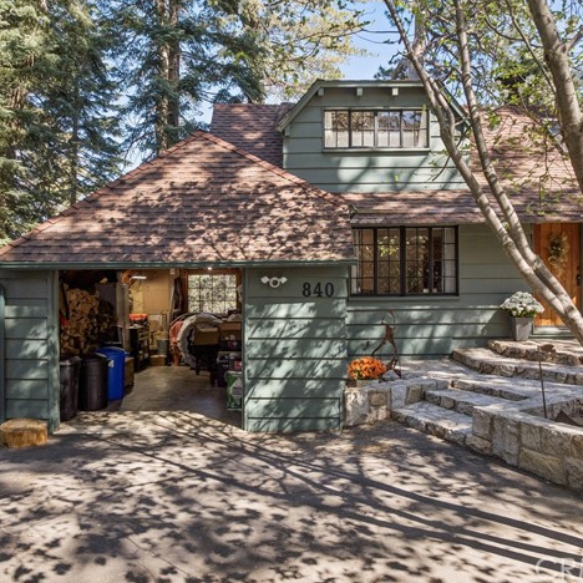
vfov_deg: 55.6
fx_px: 553
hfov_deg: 55.6
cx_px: 278
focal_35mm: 29
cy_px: 288
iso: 100
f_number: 2.8
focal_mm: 12.3
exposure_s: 1/15
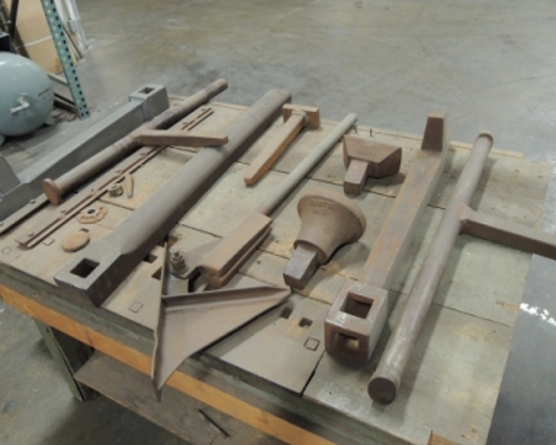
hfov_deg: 55.7
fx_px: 526
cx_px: 269
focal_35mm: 32
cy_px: 204
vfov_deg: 45.7
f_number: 2.8
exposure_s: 1/10
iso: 400
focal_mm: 5
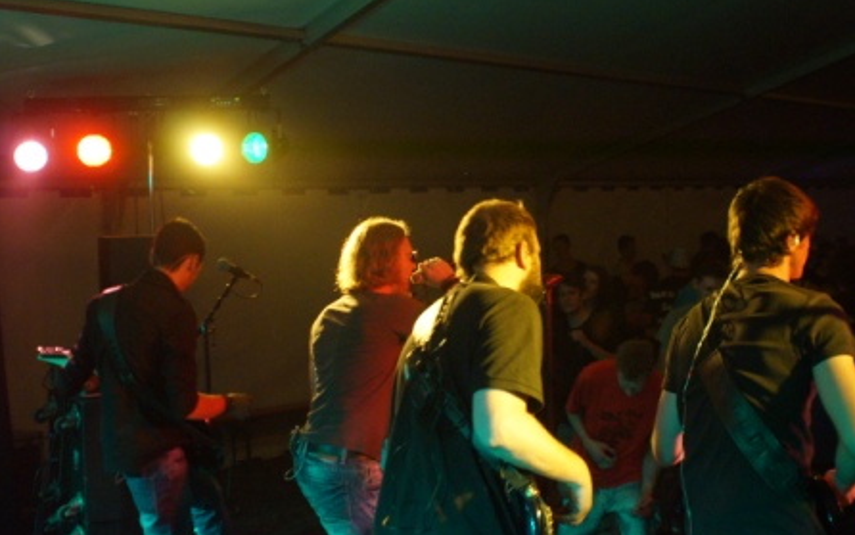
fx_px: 1002
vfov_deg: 29.9
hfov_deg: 46.2
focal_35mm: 43
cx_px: 428
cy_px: 263
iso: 3200
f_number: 3.5
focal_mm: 28
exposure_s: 1/60
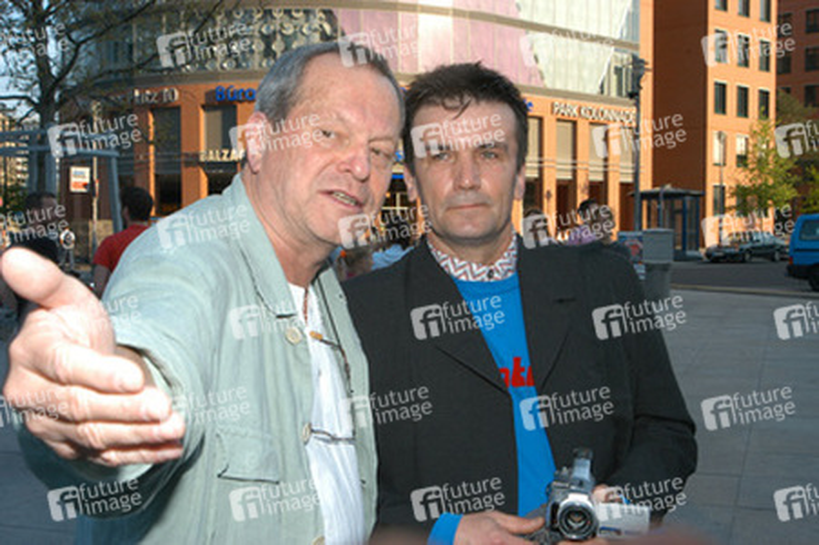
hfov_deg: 41.1
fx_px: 1091
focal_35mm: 48
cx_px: 410
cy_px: 272
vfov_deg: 28.0
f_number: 11
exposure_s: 1/80
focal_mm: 32
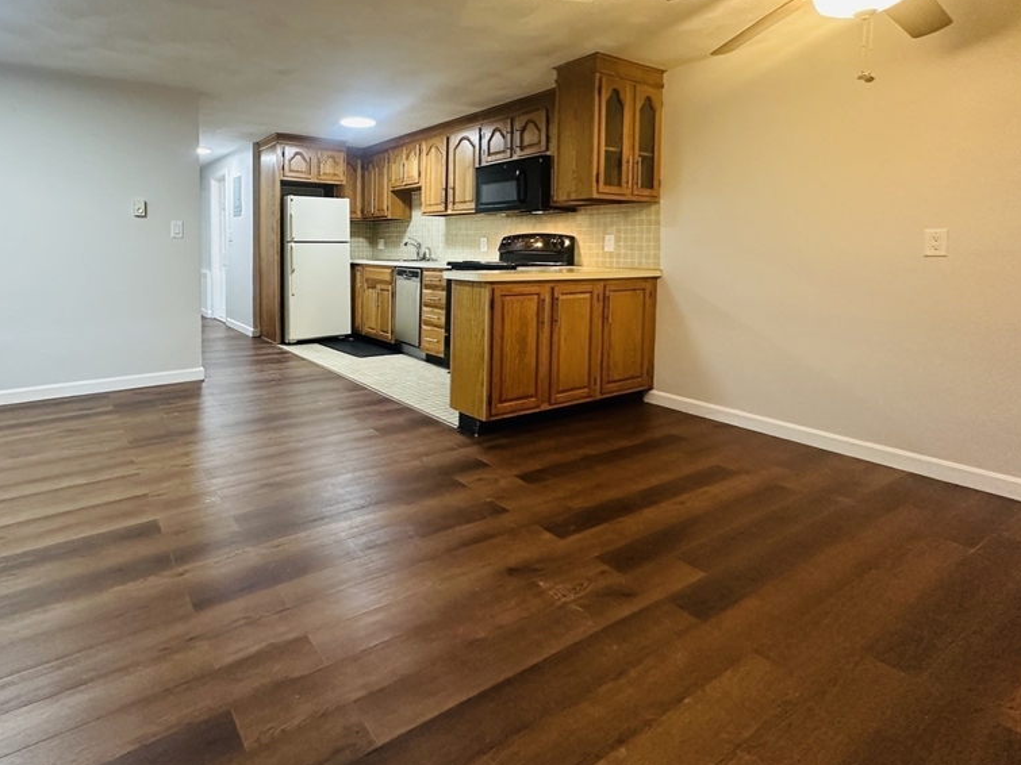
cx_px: 387
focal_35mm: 19
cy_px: 274
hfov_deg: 83.2
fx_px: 560
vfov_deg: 67.3
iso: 320
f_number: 2.2
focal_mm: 2.22
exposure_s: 1/60
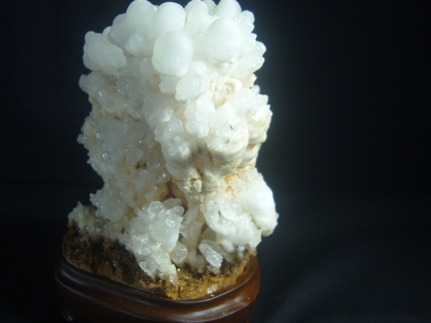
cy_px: 177
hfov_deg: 45.7
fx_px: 511
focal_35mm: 41
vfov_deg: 35.1
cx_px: 189
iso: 80
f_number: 7.1
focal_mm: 7.4
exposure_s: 1/90
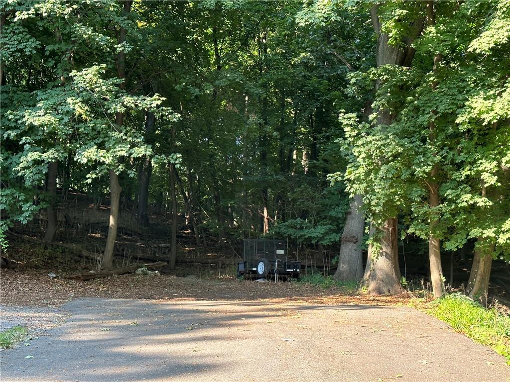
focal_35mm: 48
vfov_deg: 30.3
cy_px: 191
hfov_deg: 39.7
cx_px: 255
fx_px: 707
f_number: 1.78
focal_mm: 6.86
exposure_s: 1/151
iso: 80
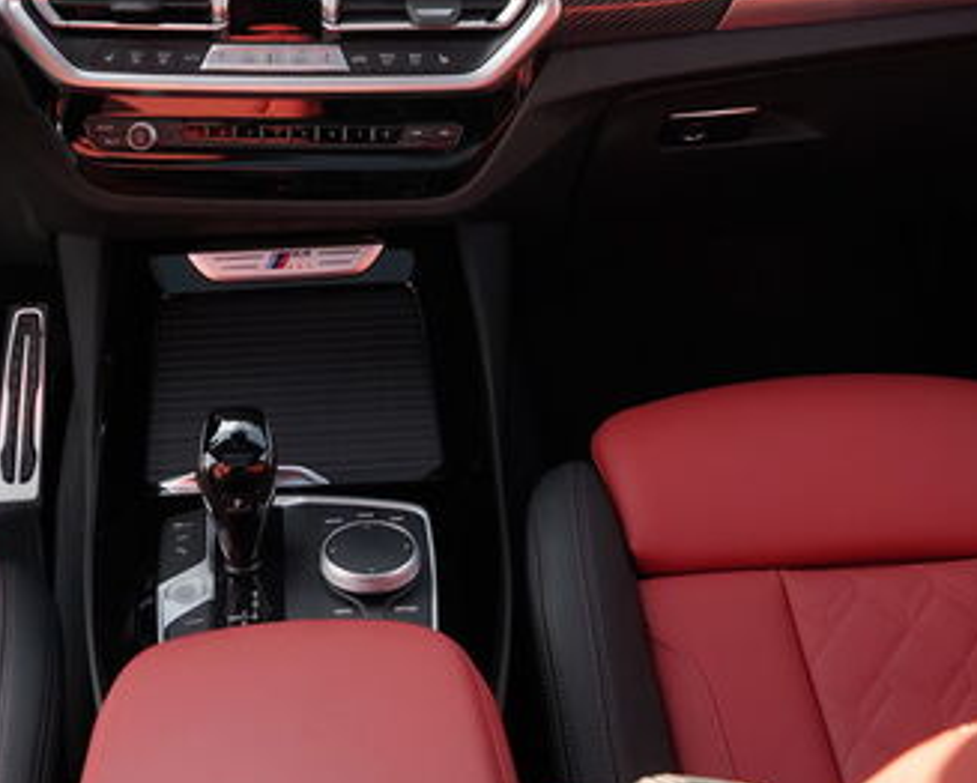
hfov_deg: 32.8
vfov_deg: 25.2
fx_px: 1649
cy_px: -30
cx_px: 344
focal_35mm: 57
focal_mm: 24
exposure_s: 1/200
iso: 1250
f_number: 8
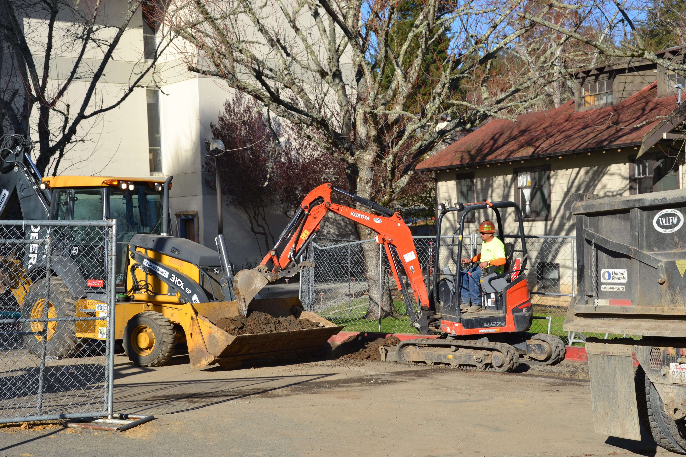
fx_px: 1143
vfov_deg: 22.6
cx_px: 343
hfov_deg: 33.4
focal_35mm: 60
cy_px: 228
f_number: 8
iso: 100
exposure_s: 1/250
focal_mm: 40
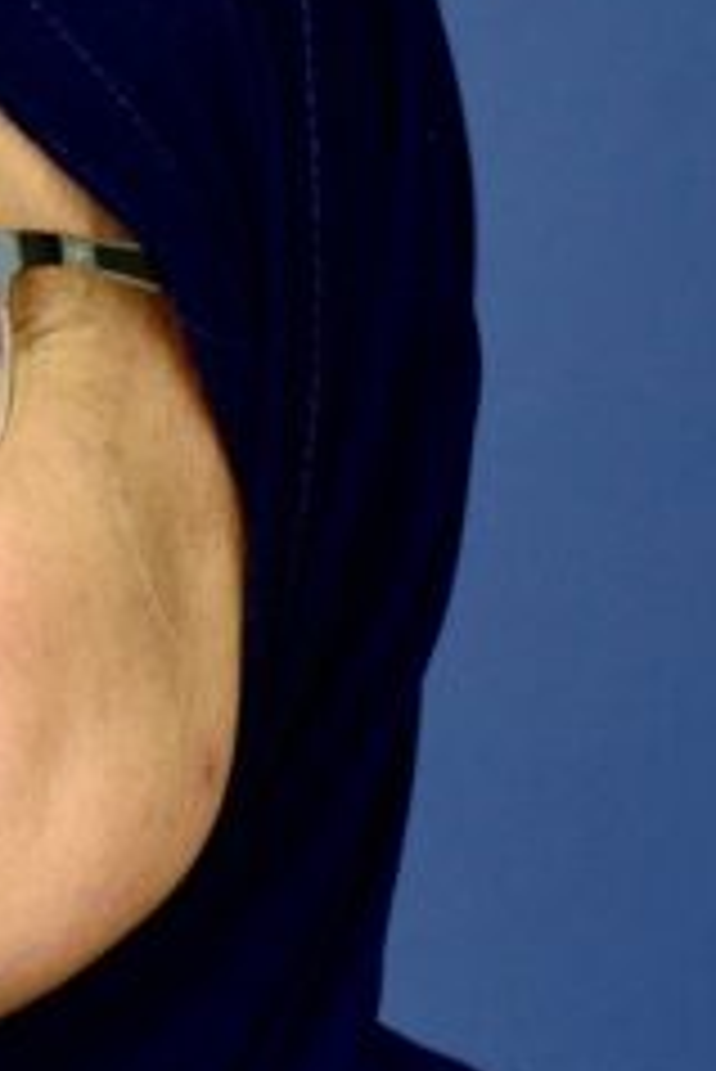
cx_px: -248
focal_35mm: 535
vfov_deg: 3.8
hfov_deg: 2.6
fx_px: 15936
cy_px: 902
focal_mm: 170
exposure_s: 1/200
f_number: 8
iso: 1000
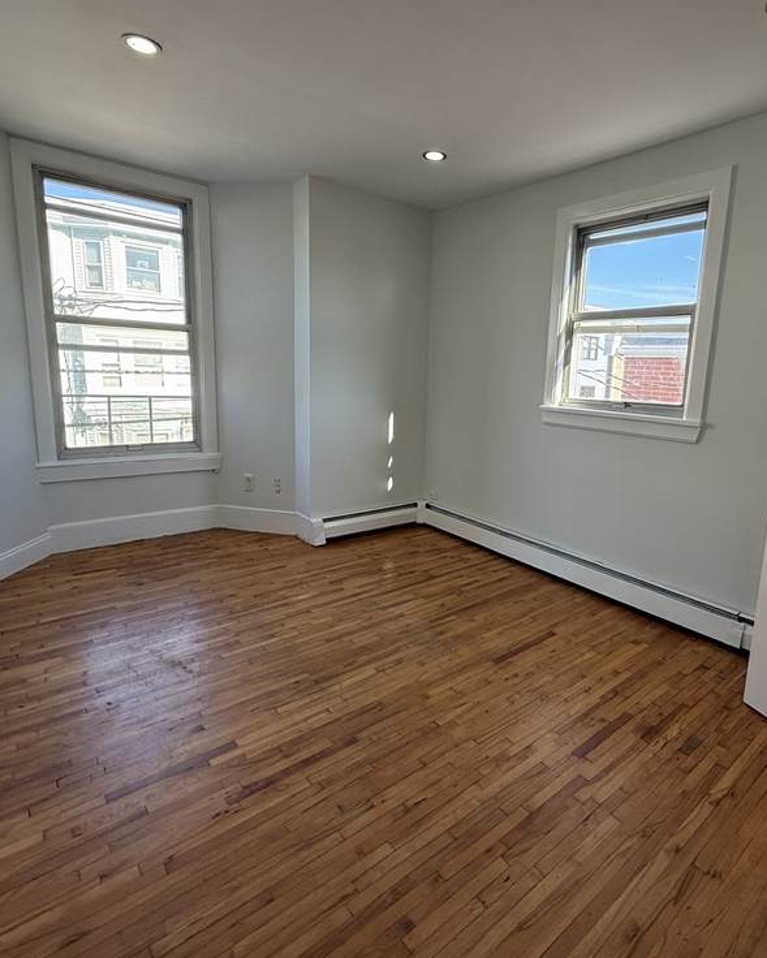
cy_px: 465
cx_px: 469
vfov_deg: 83.3
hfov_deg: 70.0
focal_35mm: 19
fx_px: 539
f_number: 2.2
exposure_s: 1/125
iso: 64
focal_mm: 2.22
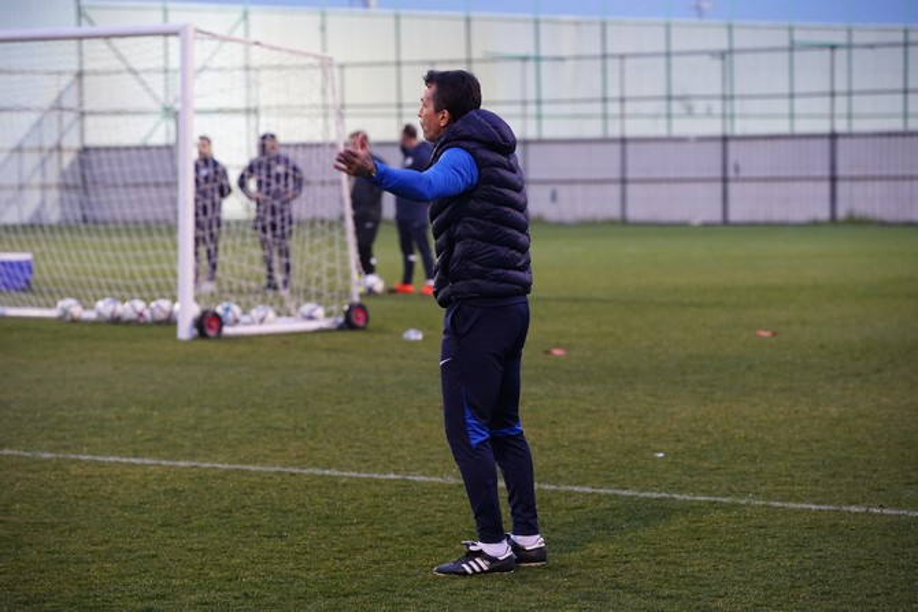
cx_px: 459
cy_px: 306
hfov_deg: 13.7
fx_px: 3826
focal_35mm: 150
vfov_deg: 9.2
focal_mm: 150
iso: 4000
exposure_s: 1/250
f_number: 4.5
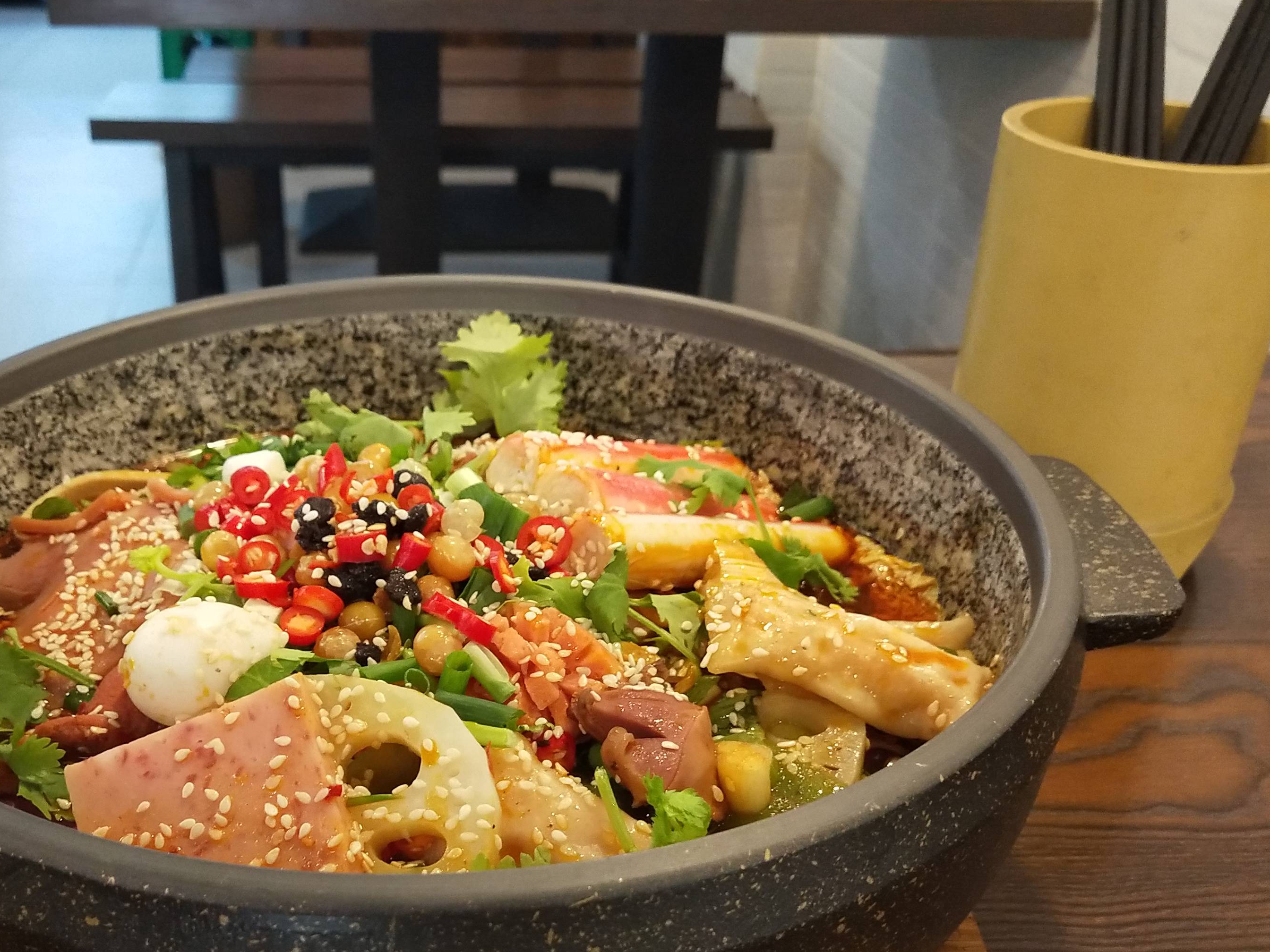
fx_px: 1651
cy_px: 620
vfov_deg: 32.0
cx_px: 494
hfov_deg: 41.8
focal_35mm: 45
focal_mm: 3.95
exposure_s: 1/50
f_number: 1.8
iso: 423
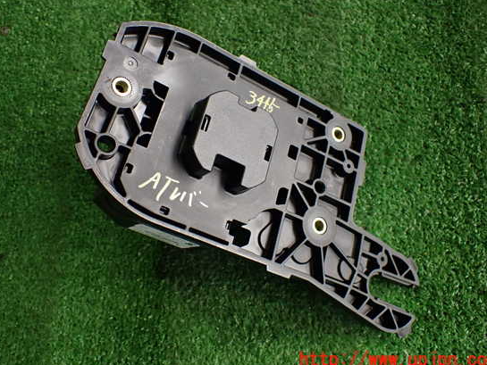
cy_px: 170
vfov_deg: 42.9
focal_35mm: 33
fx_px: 464
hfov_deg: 55.3
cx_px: 233
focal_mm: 5.4
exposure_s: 1/125
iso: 400
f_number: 2.3
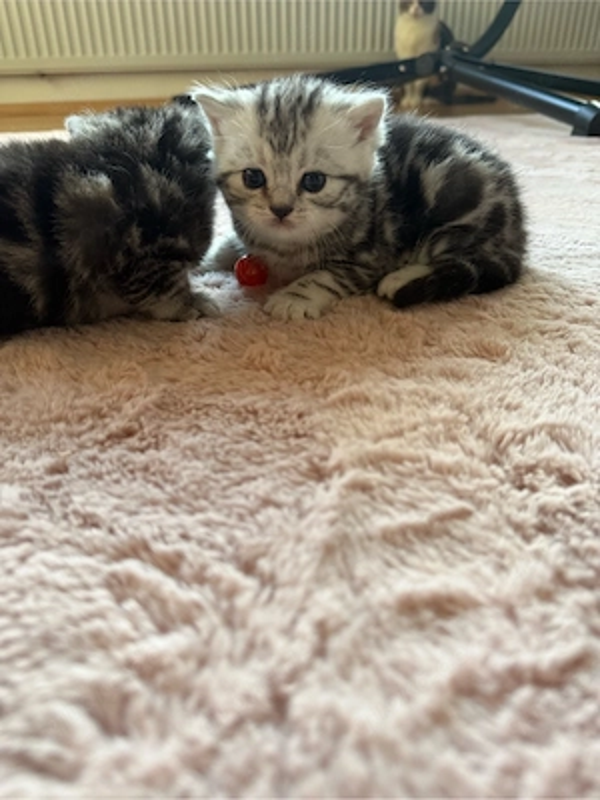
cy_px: 400
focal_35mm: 24
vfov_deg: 71.6
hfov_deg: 56.8
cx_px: 300
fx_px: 555
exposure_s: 1/60
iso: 250
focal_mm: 6.76
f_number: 1.78
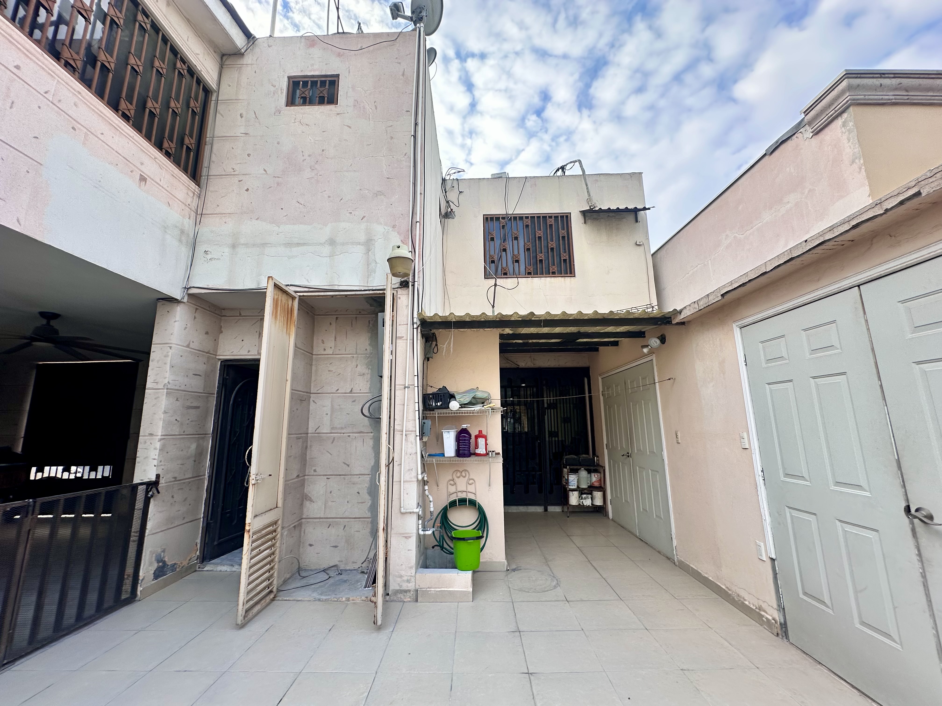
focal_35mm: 14
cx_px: 471
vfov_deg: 85.7
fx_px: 381
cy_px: 353
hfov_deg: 102.1
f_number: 2.2
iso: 40
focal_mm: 2.22
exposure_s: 1/234
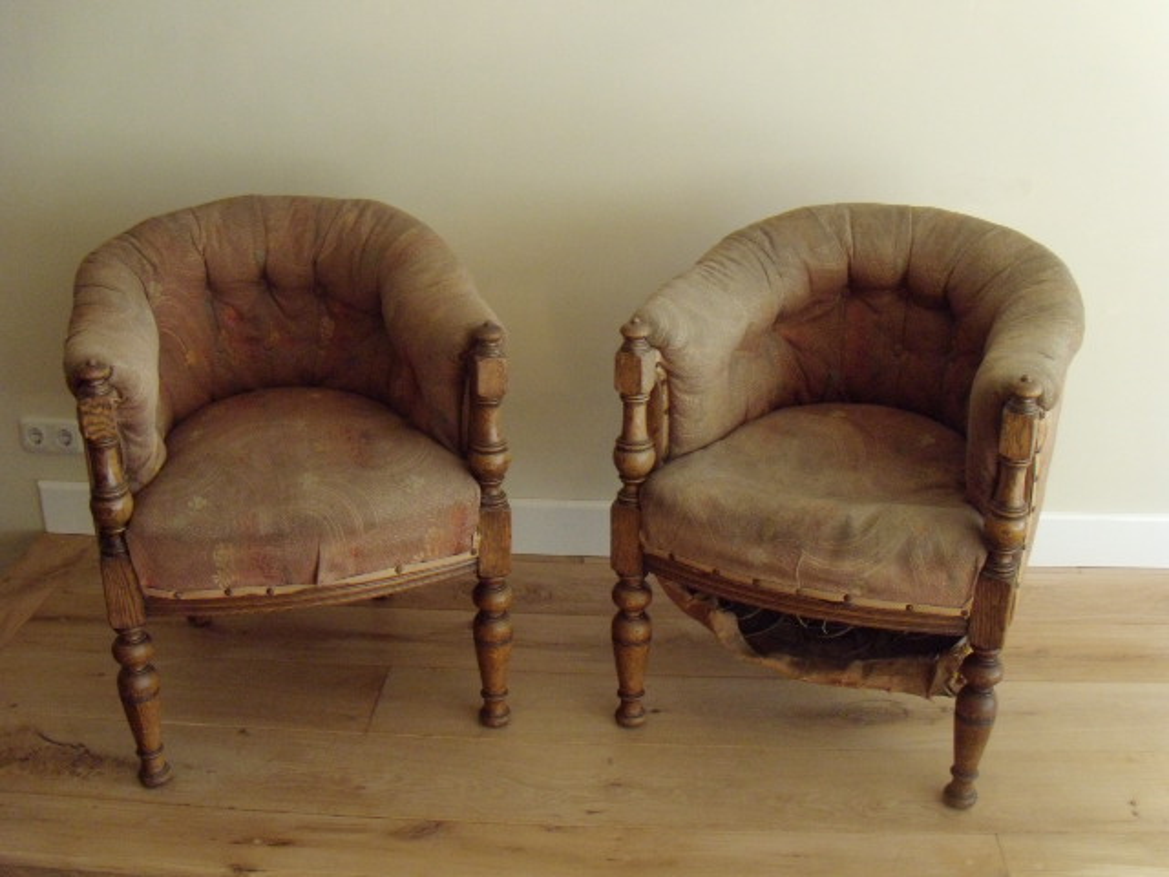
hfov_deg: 51.4
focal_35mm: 36
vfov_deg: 39.7
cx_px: 584
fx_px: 1216
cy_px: 438
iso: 400
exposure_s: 1/40
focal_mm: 6.4
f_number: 3.6
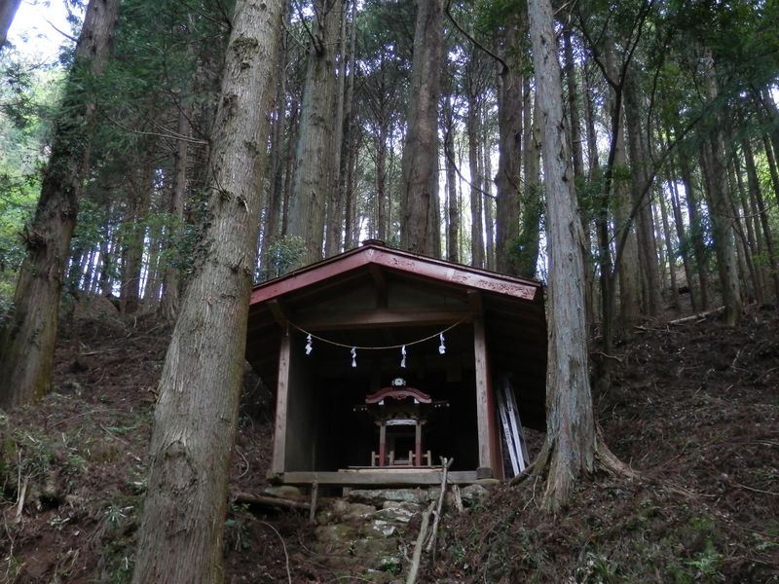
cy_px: 292
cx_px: 390
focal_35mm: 37
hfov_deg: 50.1
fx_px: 833
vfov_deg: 38.7
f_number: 3.6
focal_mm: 6.6
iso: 200
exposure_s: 1/40
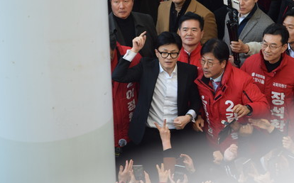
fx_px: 1953
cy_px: 61
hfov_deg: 8.6
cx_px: 172
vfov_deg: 5.4
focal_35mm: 244
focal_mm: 110
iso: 160
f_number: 4.8
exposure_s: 1/100
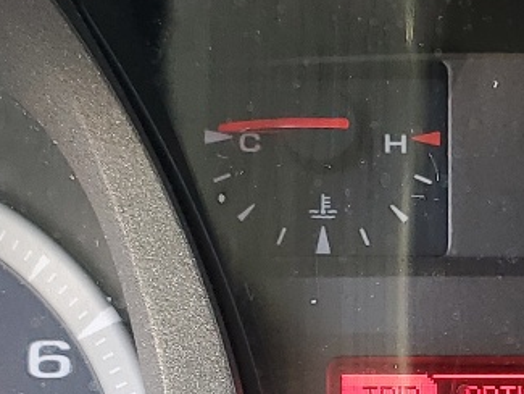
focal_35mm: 128
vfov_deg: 11.4
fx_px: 1938
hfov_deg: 15.2
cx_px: 506
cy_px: 428
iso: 53
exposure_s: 1/120
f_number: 1.5
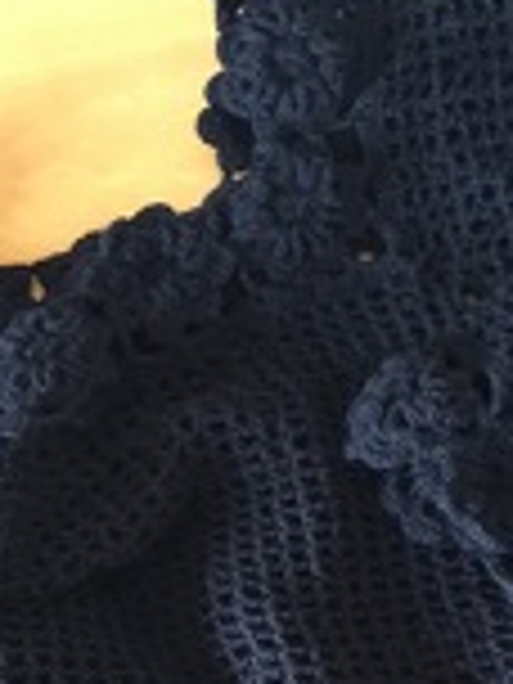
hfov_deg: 16.6
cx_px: 230
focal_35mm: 89
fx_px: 1759
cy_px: 855
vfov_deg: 20.4
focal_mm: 4.15
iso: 200
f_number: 2.2
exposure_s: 1/20
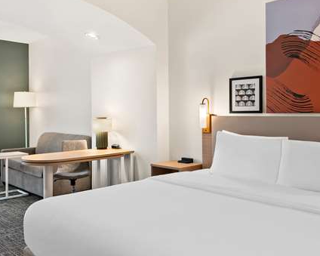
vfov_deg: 43.3
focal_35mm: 34
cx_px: 165
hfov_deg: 52.8
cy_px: 128
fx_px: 322
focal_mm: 15
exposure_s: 1/3
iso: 400
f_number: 8
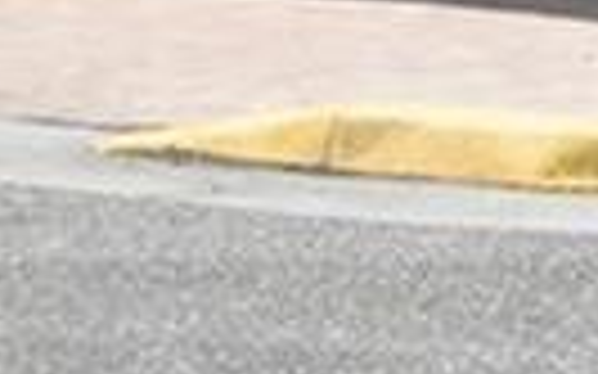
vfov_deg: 4.7
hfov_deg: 7.5
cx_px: 787
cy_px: -47
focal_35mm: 277
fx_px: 4512
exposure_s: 1/450
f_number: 4.9
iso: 50
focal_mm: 5.7
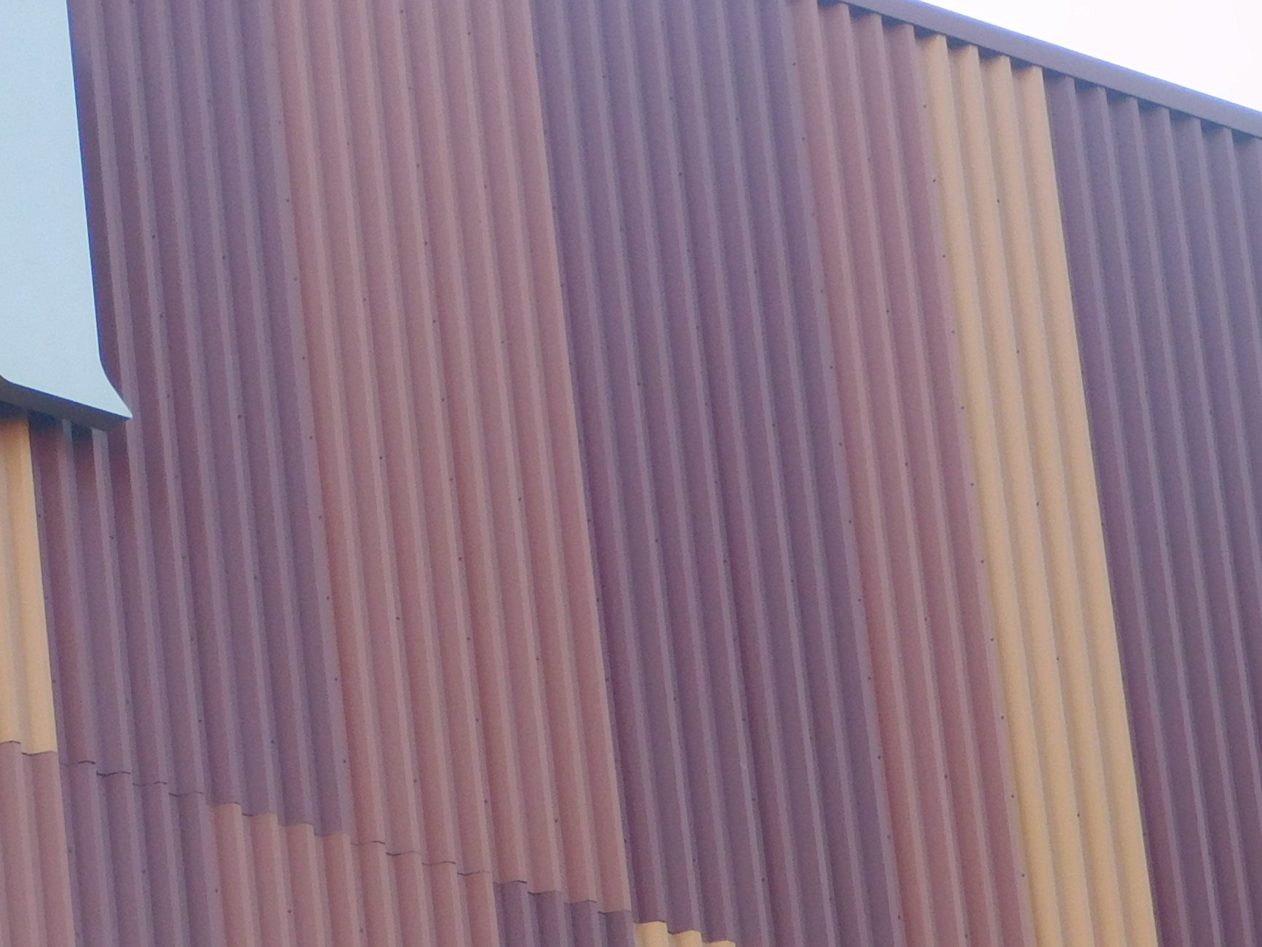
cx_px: -303
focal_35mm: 356
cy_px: 301
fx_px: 12981
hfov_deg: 5.5
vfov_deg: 4.2
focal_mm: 23.7
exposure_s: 1/40
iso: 125
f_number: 5
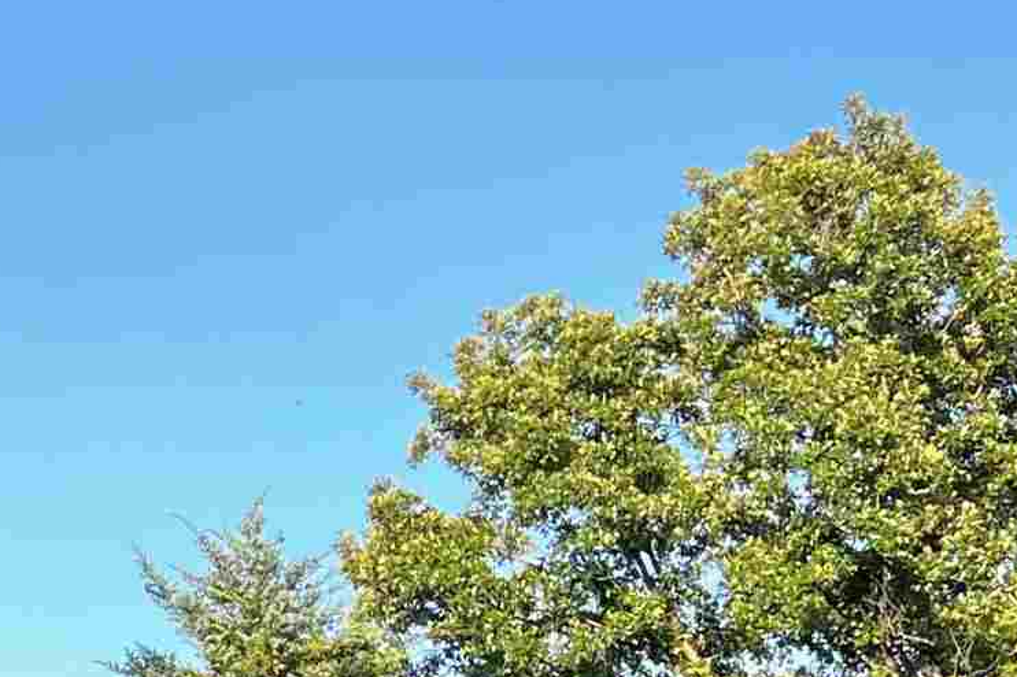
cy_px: 1088
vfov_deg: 11.6
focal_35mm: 112
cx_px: -1009
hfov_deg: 15.0
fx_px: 3162
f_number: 1.6
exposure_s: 1/816
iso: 50
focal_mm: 5.1
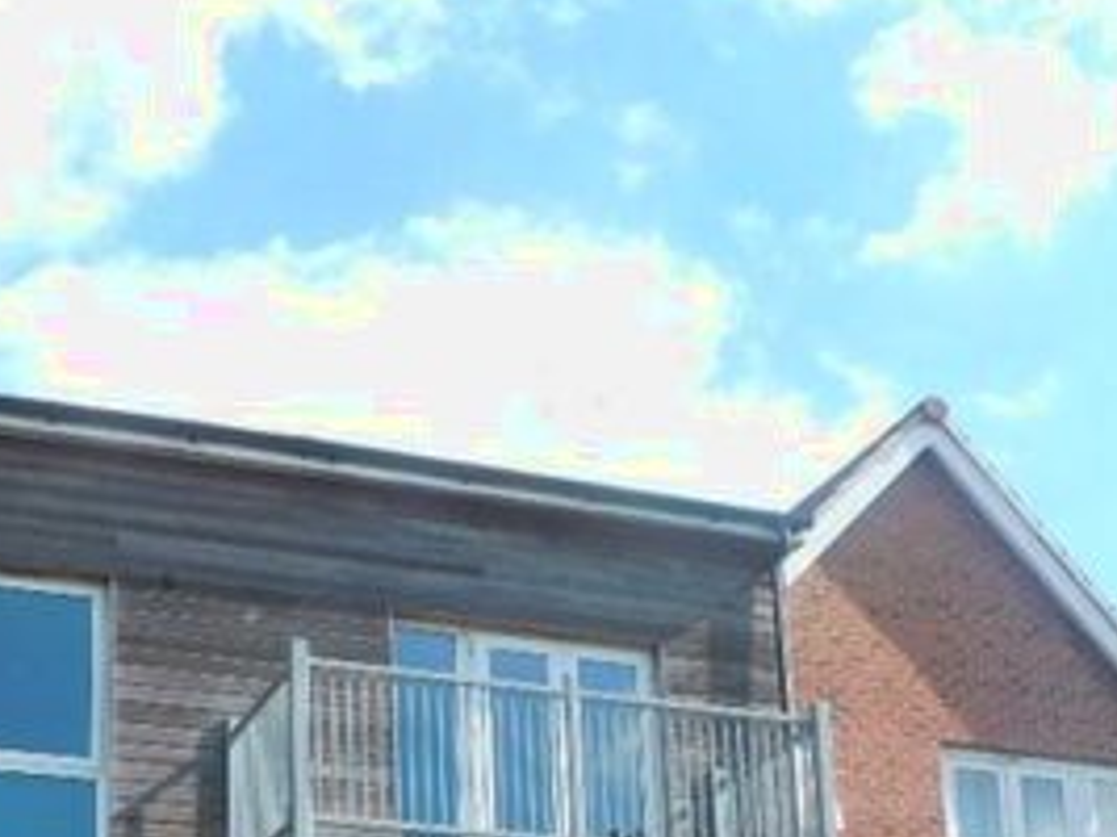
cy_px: 1048
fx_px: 2032
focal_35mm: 63
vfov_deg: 21.3
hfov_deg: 30.4
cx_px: 326
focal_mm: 4.1
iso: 125
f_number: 3
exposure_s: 1/800
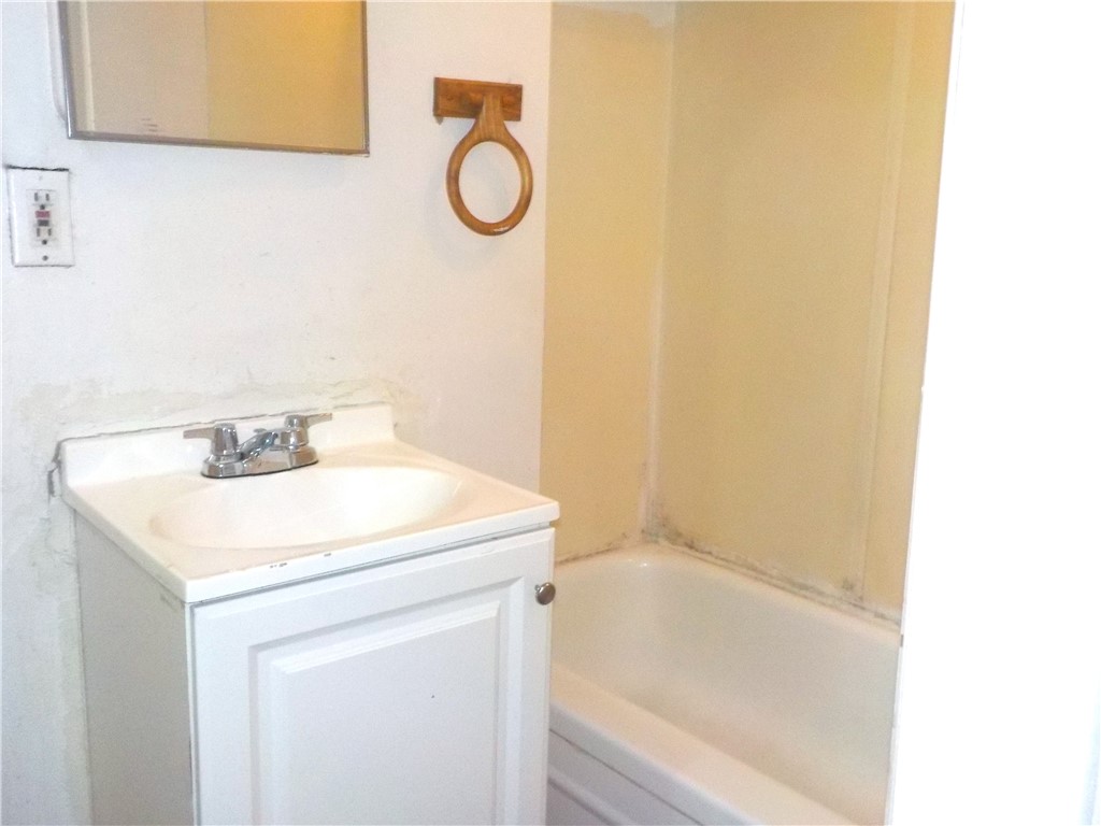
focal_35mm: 30
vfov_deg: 46.8
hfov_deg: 60.0
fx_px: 954
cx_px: 550
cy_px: 413
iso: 560
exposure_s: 1/15
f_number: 3.3
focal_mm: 4.1
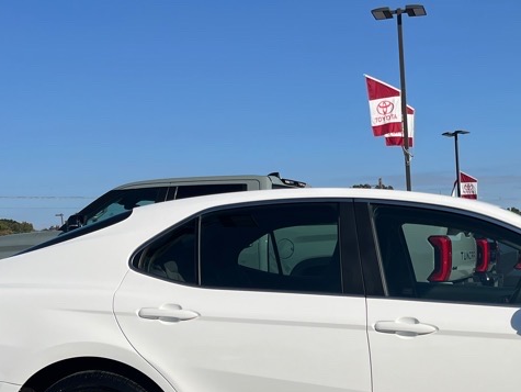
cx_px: 434
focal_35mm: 56
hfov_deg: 33.1
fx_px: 843
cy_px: 387
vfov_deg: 25.0
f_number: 1.6
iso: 50
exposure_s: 1/9901
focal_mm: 5.1
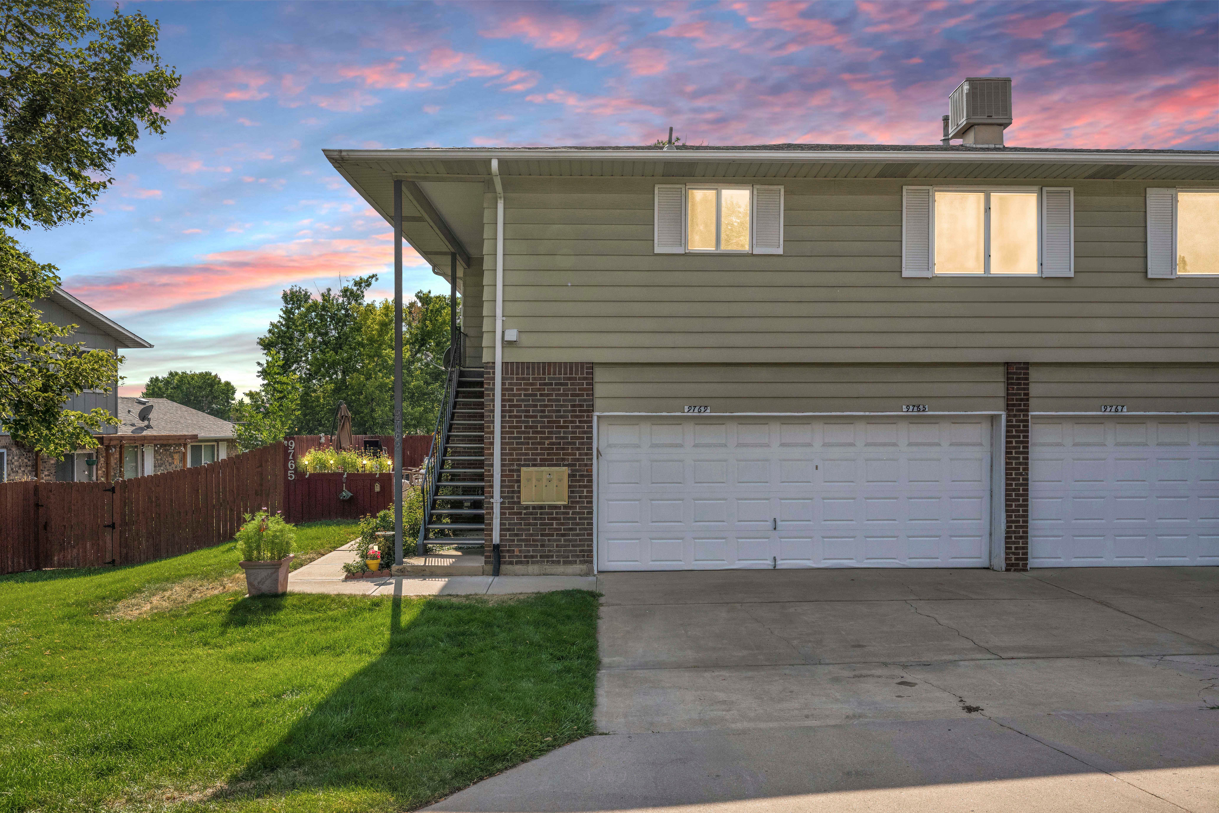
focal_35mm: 24
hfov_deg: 73.7
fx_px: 813
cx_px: 610
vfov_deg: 53.1
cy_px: 406
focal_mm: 24
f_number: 8
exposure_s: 1/2000
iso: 500
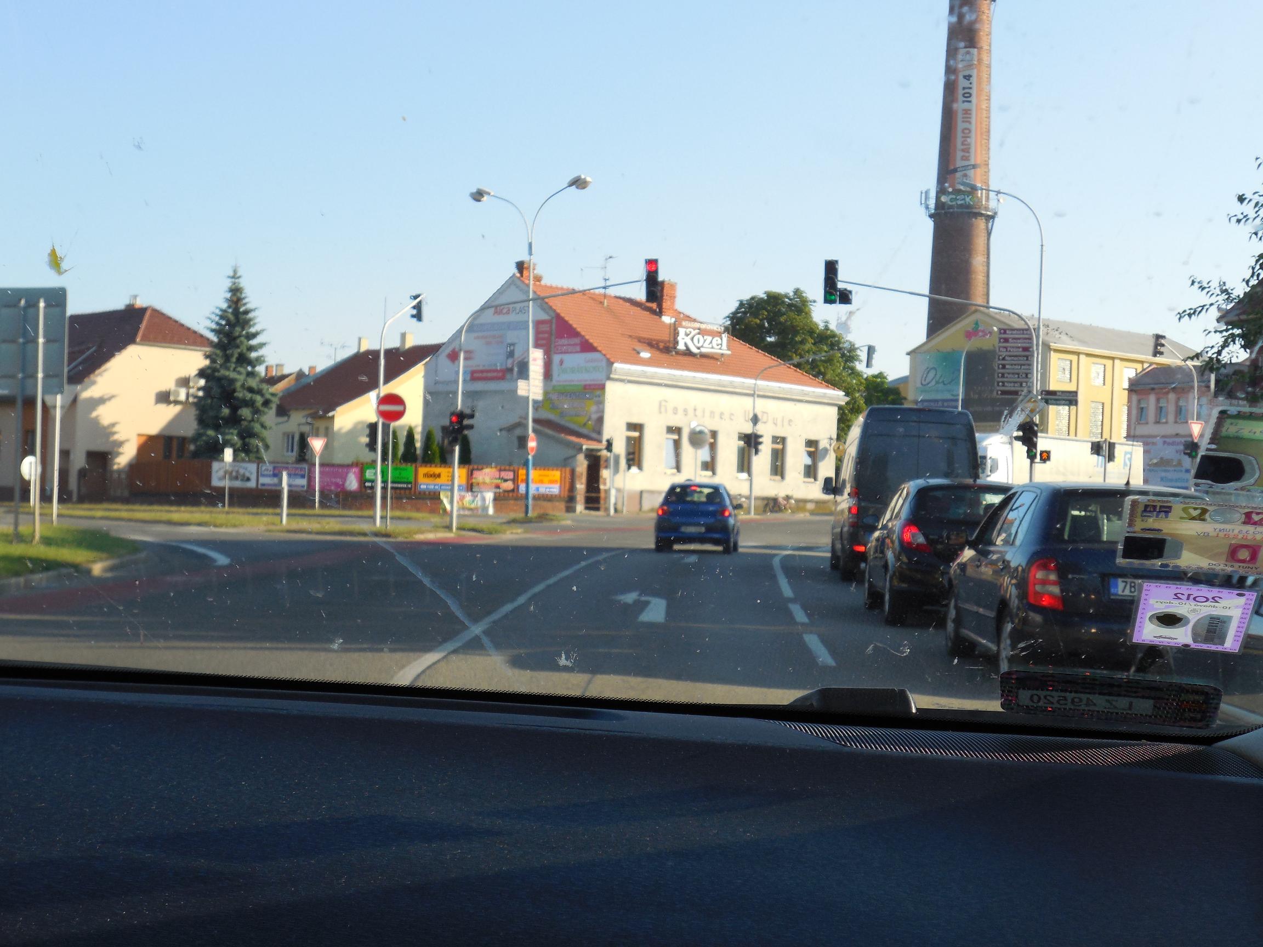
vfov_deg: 29.7
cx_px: 632
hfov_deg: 38.9
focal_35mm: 49
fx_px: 1788
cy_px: 474
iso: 125
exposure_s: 1/320
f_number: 4.8
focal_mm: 8.8
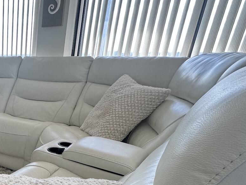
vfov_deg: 35.6
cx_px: -18
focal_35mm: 37
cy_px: 177
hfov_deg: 41.2
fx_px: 263
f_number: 2.2
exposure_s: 1/120
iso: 80
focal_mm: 2.22
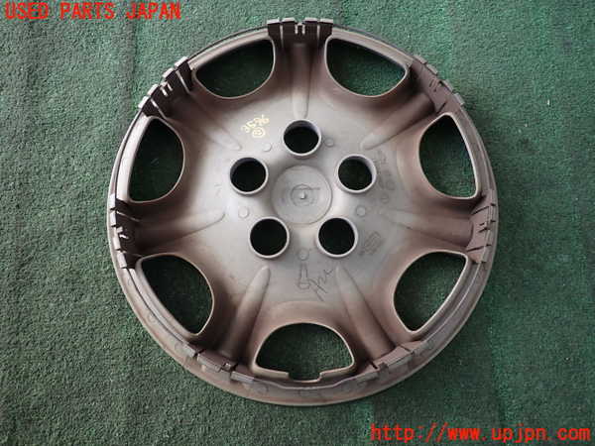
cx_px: 298
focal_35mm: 25
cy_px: 223
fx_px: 430
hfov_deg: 69.4
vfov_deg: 54.9
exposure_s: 1/80
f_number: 2
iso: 100
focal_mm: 4.5
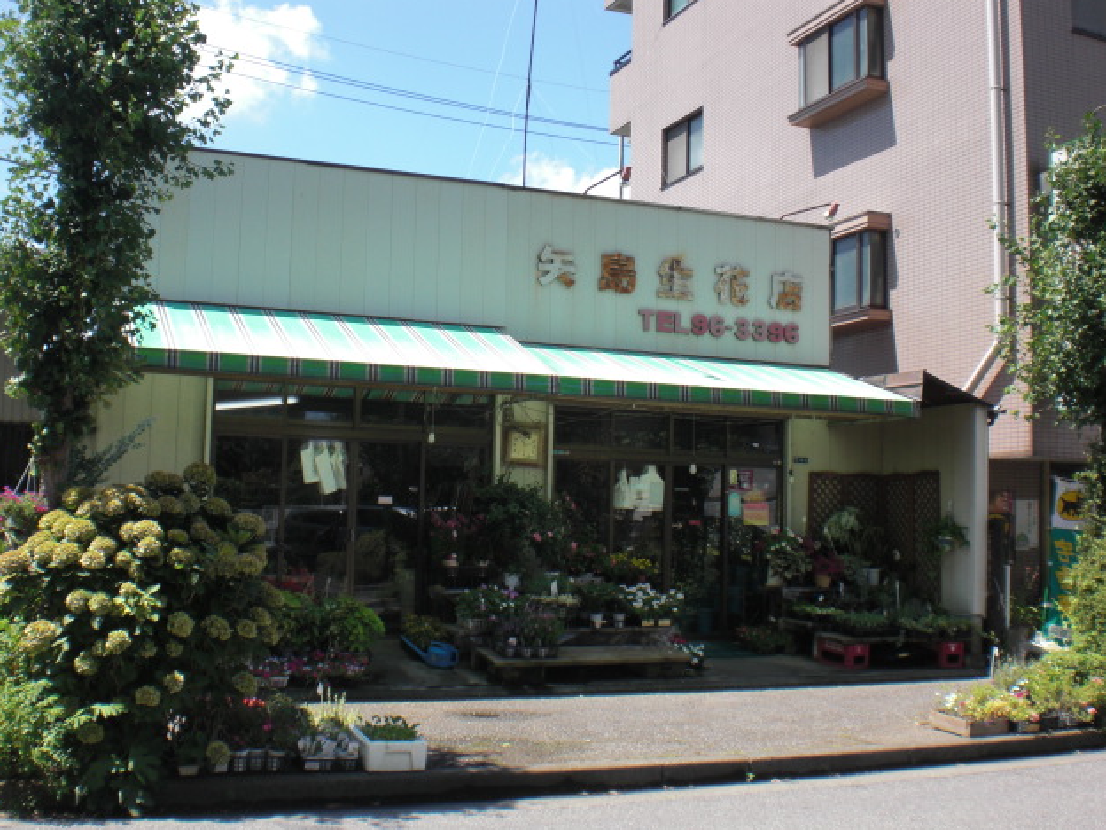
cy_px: 413
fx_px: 1246
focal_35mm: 39
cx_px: 544
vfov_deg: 36.8
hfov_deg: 47.9
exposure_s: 1/200
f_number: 5.6
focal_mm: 6.3
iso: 64
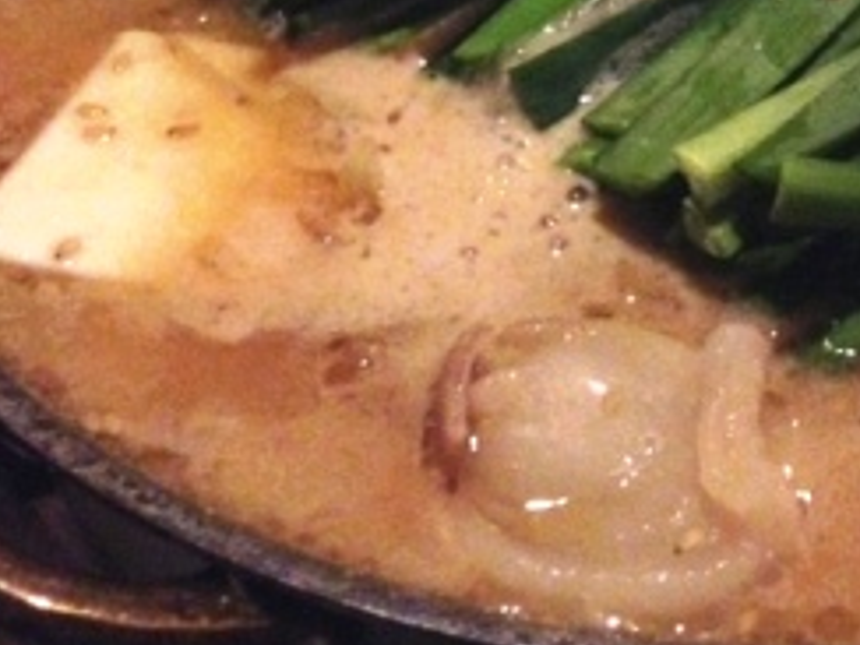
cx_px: 819
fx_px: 1789
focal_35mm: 72
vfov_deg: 20.2
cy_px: 102
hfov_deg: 25.9
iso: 800
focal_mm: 4.12
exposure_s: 1/15
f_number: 2.4
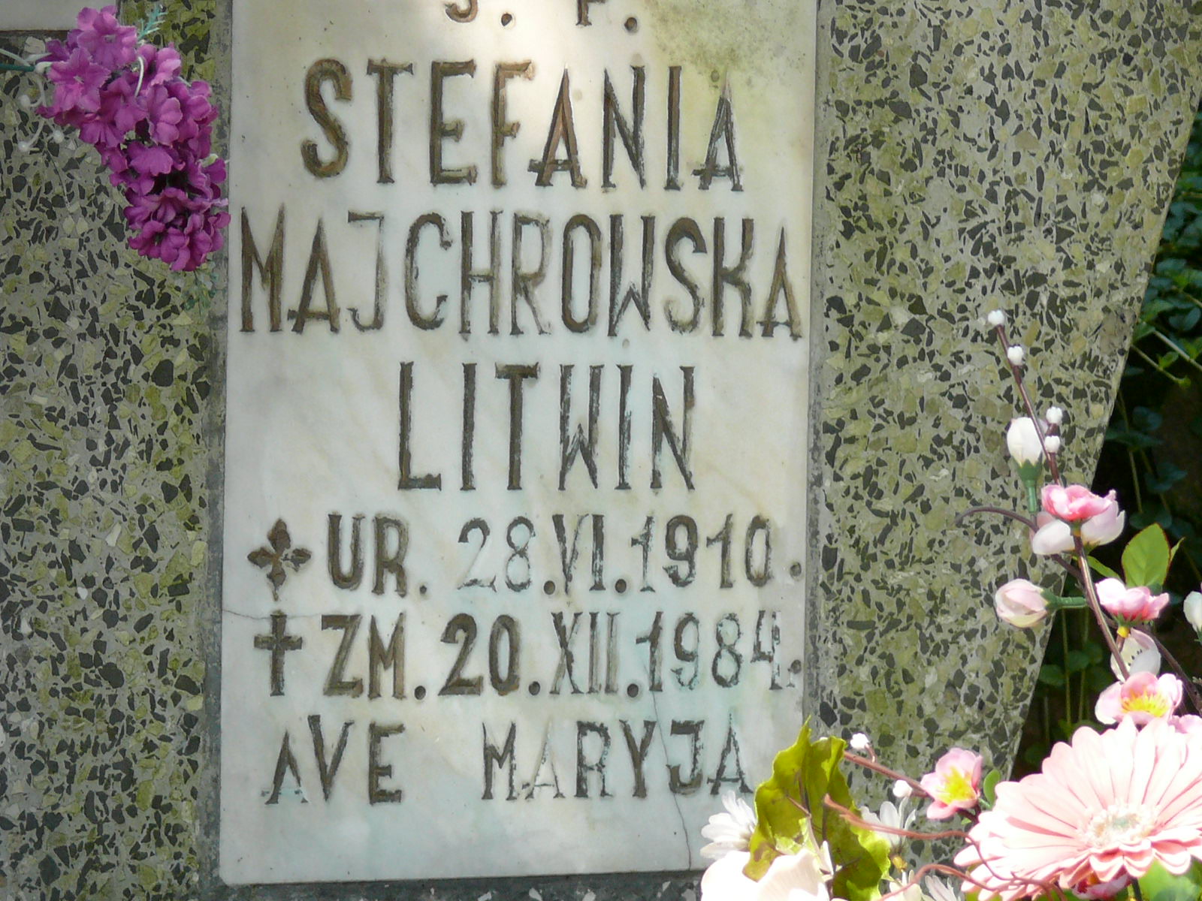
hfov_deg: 7.4
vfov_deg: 5.6
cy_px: 450
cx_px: 601
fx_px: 9271
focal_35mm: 267
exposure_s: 1/100
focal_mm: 31.6
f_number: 3.6
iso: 100
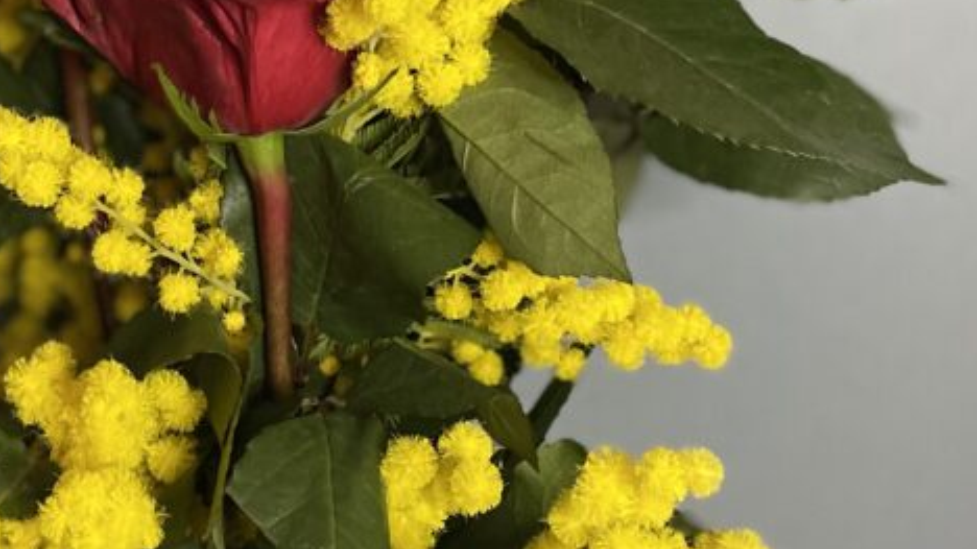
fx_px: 1606
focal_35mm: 62
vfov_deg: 18.9
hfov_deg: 33.5
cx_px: 309
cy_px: 19
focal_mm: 4.2
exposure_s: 1/33
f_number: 1.6
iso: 400
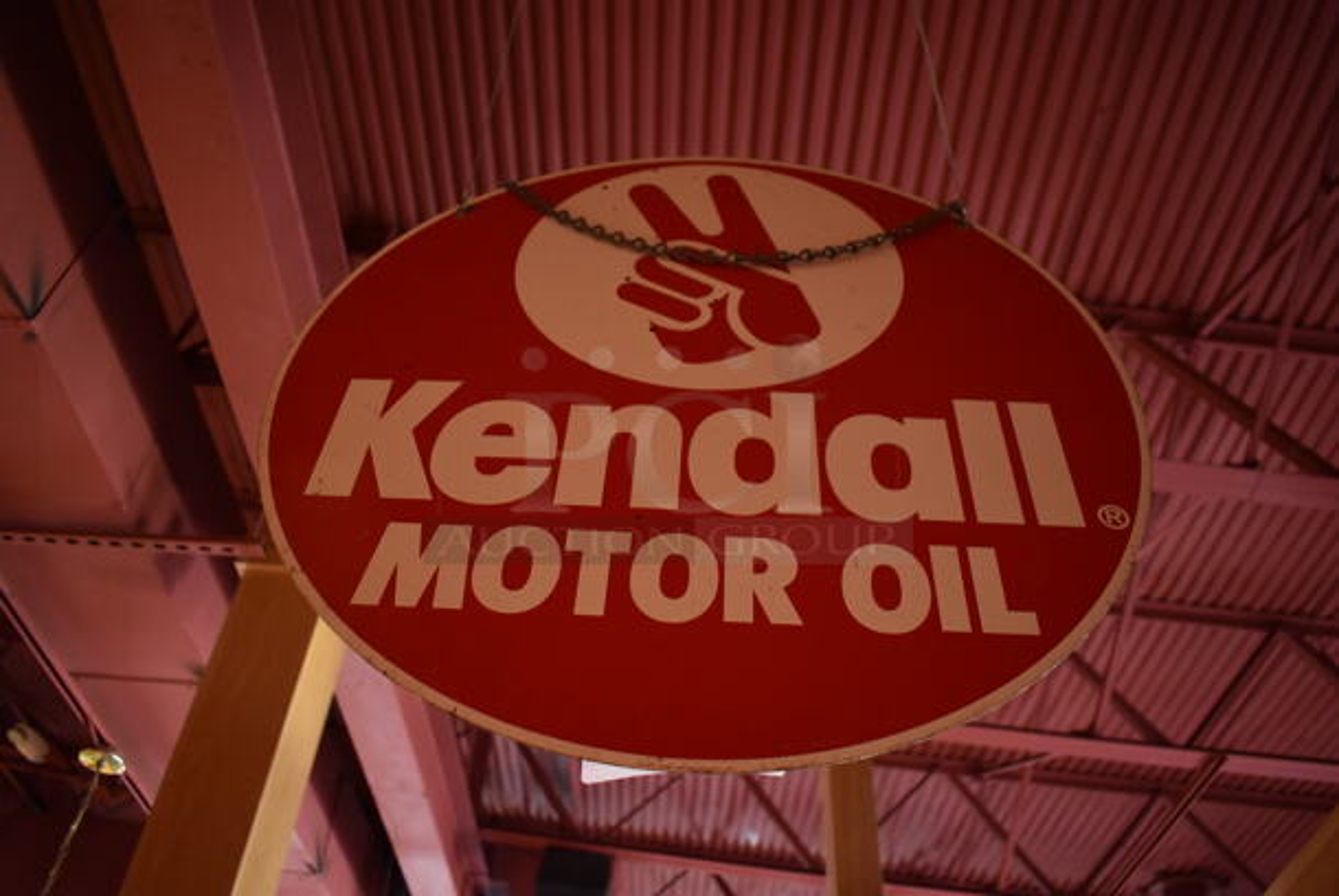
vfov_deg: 48.0
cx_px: 670
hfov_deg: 67.3
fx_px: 1005
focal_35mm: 27
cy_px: 448
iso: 2000
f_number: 3.5
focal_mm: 18
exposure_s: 1/30
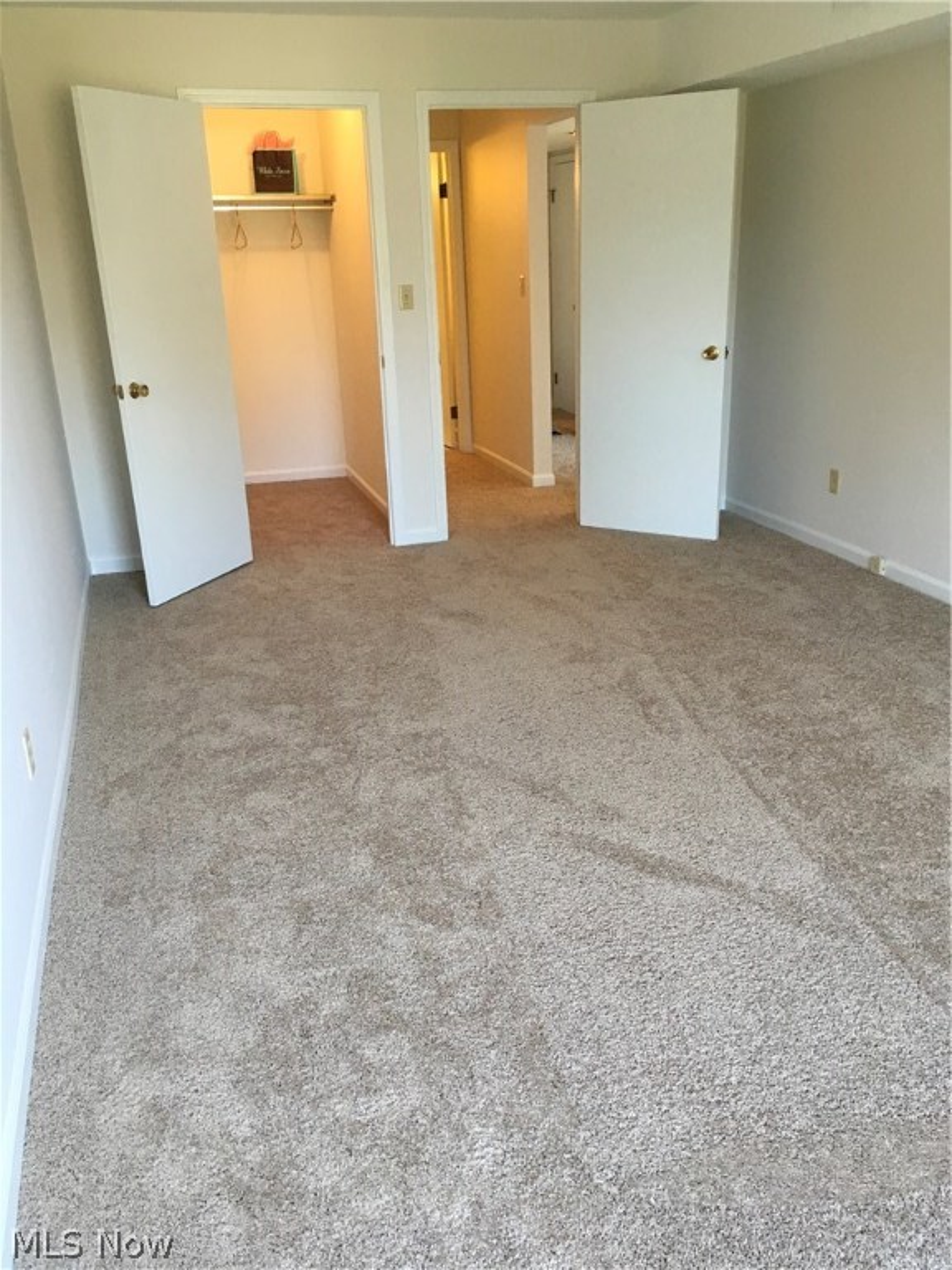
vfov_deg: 61.7
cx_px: 476
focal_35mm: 29
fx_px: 1063
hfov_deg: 48.2
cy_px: 635
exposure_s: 1/30
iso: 80
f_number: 2.2
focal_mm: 4.15
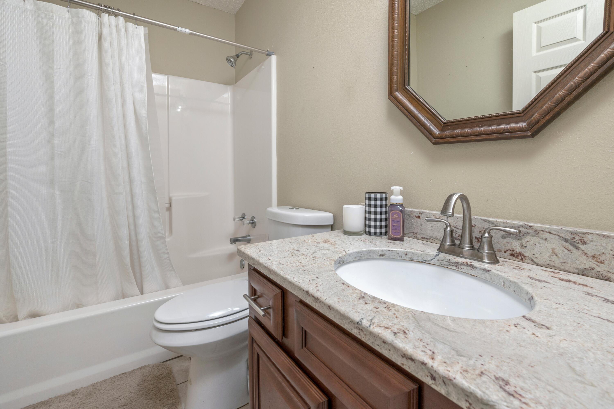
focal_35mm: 14
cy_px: 204
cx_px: 307
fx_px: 239
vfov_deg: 81.1
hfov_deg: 104.3
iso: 320
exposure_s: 1/60
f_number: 9
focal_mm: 14
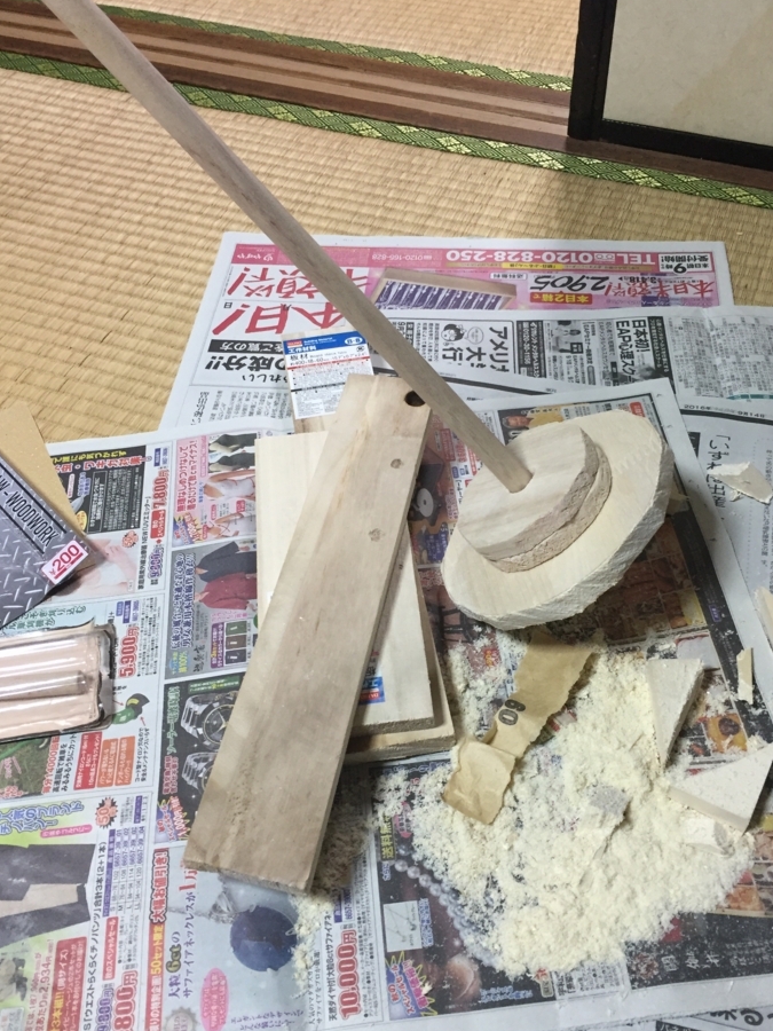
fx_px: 983
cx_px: 421
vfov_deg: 55.3
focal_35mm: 33
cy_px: 556
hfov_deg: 42.9
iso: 125
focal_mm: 4.15
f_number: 2.2
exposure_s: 1/30
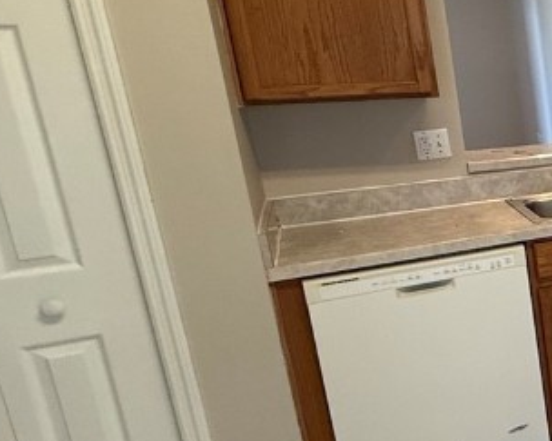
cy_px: 207
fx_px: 751
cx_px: 902
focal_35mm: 46
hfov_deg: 25.2
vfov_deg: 32.7
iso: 320
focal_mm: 2.22
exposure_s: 1/120
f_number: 2.2
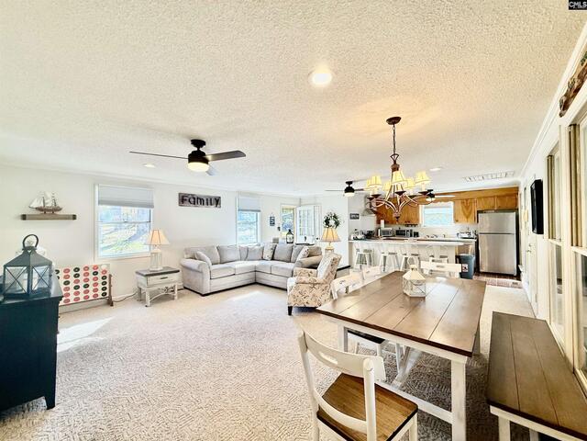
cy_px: 220
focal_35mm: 14
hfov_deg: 102.1
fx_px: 237
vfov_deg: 85.7
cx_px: 294
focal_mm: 2.22
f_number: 2.2
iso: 160
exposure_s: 1/120
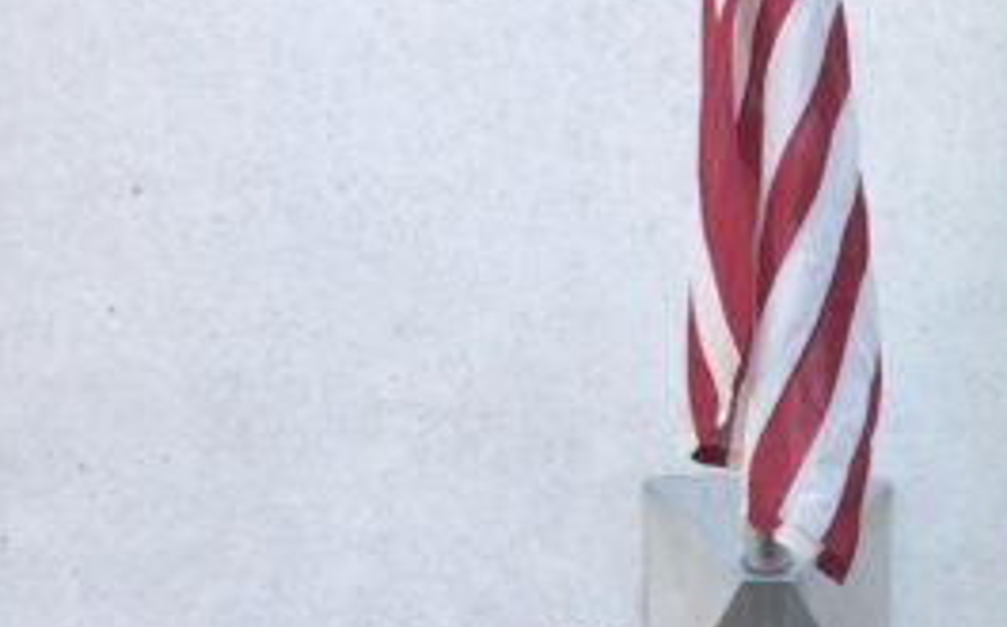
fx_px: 3262
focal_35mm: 119
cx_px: 1786
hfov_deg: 15.3
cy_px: 585
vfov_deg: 10.9
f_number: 2.2
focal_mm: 4.15
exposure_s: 1/398
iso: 32
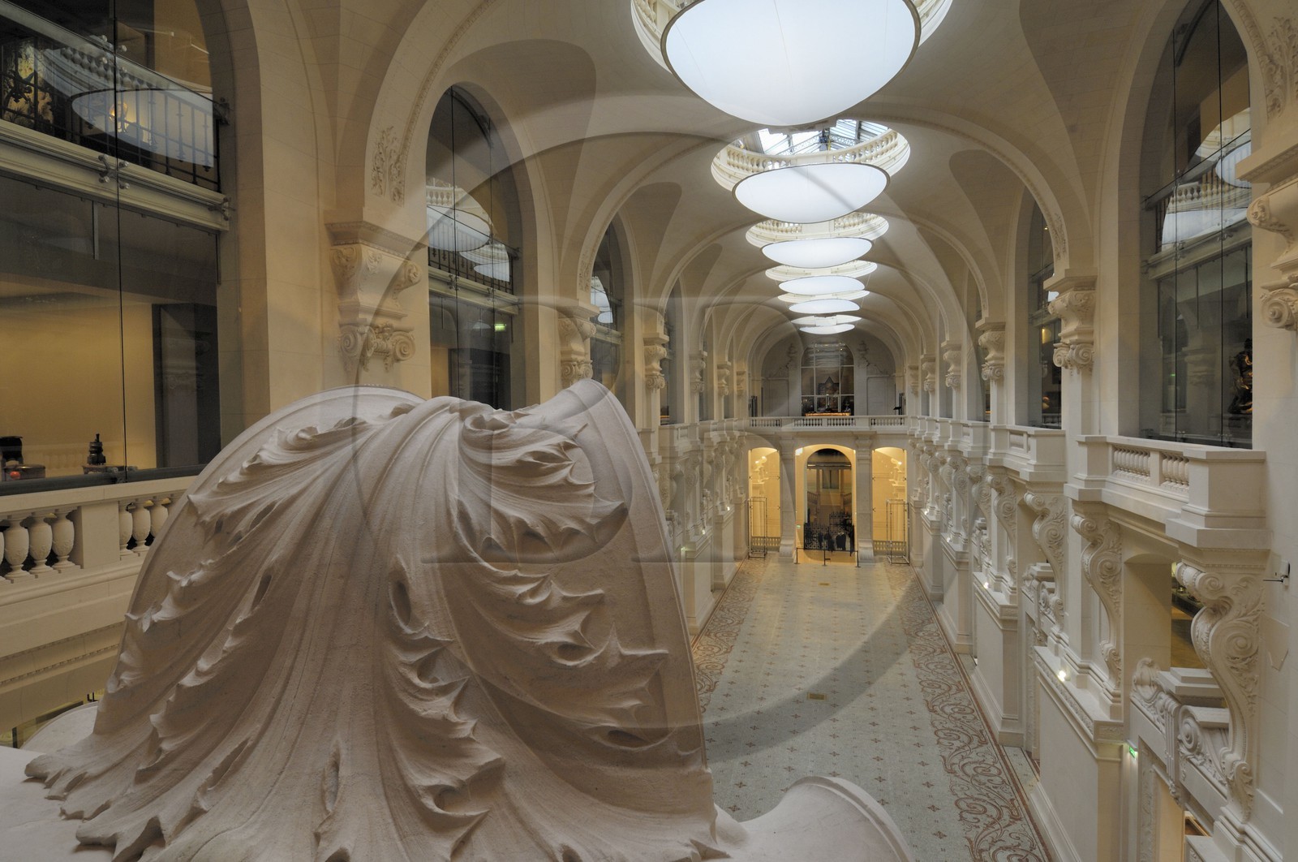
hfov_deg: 85.5
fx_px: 702
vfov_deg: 63.1
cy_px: 431
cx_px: 649
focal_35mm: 20
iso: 100
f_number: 13
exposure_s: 1/1.25
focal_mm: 13
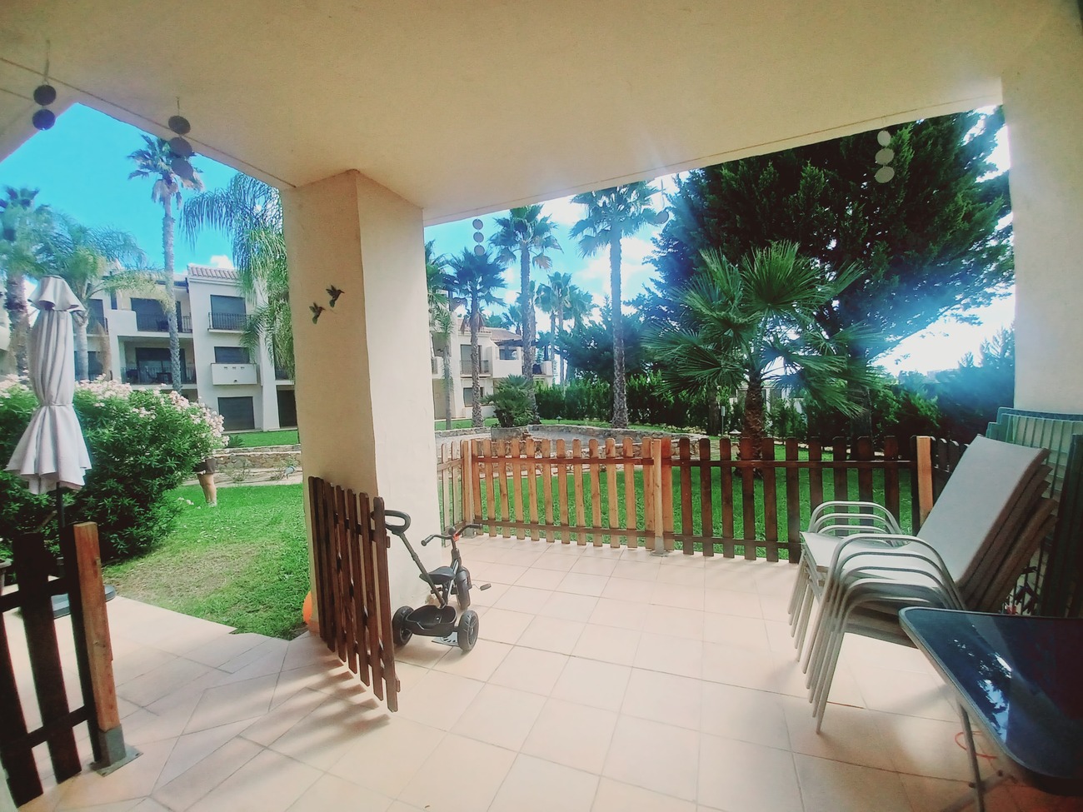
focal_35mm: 13
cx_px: 542
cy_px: 406
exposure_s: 1/442
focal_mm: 1.42
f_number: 2.2
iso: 40
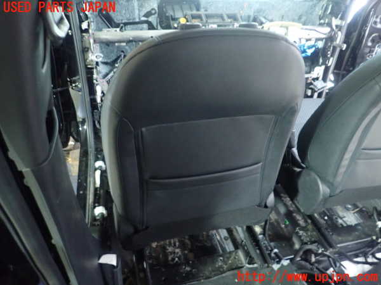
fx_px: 275
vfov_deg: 54.9
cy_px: 142
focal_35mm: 25
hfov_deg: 69.4
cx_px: 190
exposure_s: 1/8
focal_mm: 4.5
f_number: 2
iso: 800
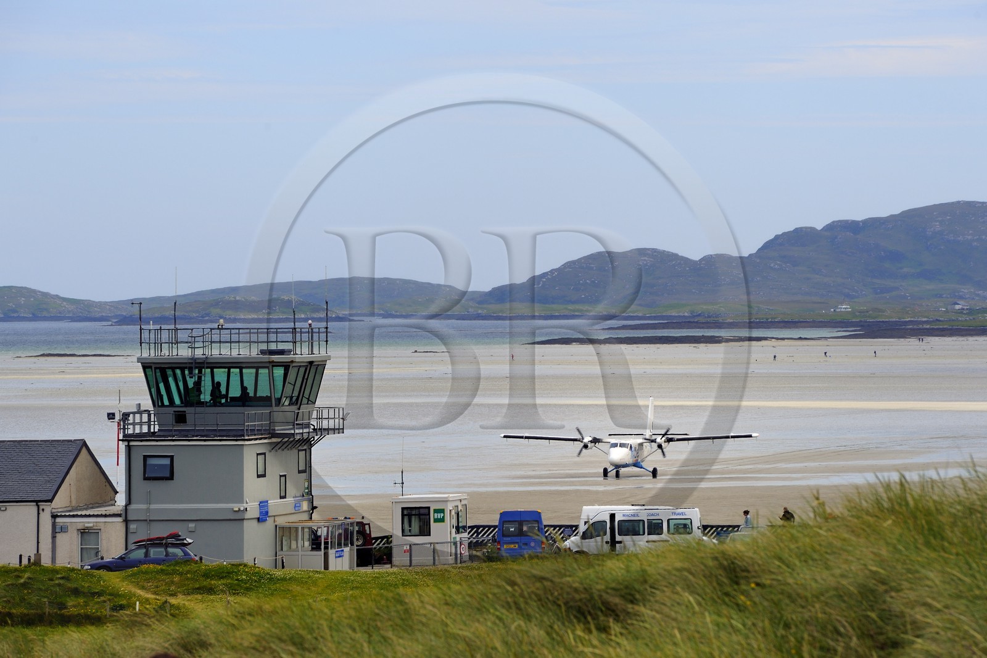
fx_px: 5482
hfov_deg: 10.3
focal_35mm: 200
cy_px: 329
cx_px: 494
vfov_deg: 6.9
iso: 200
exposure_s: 1/500
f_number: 8
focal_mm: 200
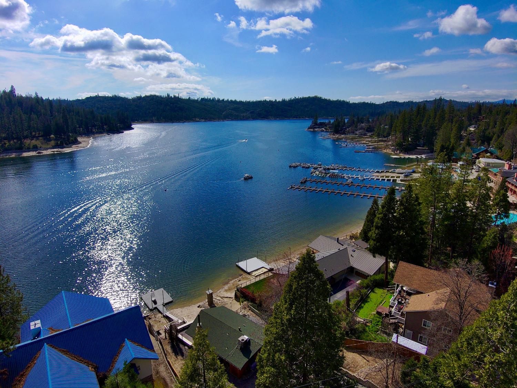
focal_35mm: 21
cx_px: 258
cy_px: 194
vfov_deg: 63.4
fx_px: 314
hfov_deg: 79.0
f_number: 2.8
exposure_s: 1/3376
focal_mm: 3.7
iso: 102
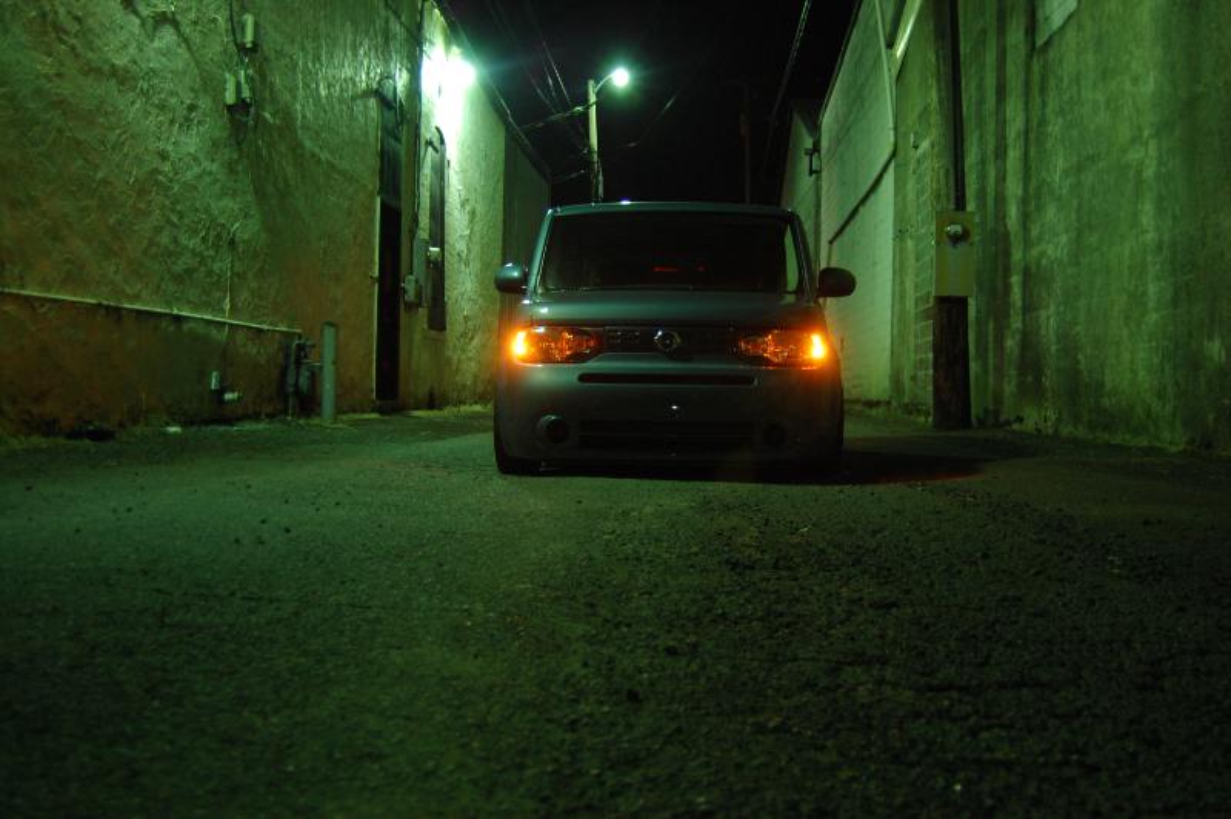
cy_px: 410
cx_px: 616
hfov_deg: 53.2
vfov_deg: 36.8
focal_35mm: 36
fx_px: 1230
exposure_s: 1/5
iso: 800
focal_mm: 24
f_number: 4
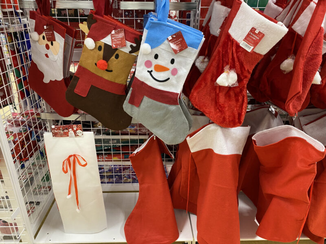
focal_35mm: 26
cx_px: 163
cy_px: 122
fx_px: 245
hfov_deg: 67.3
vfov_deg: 53.1
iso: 160
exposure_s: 1/60
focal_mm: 4.25
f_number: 1.8
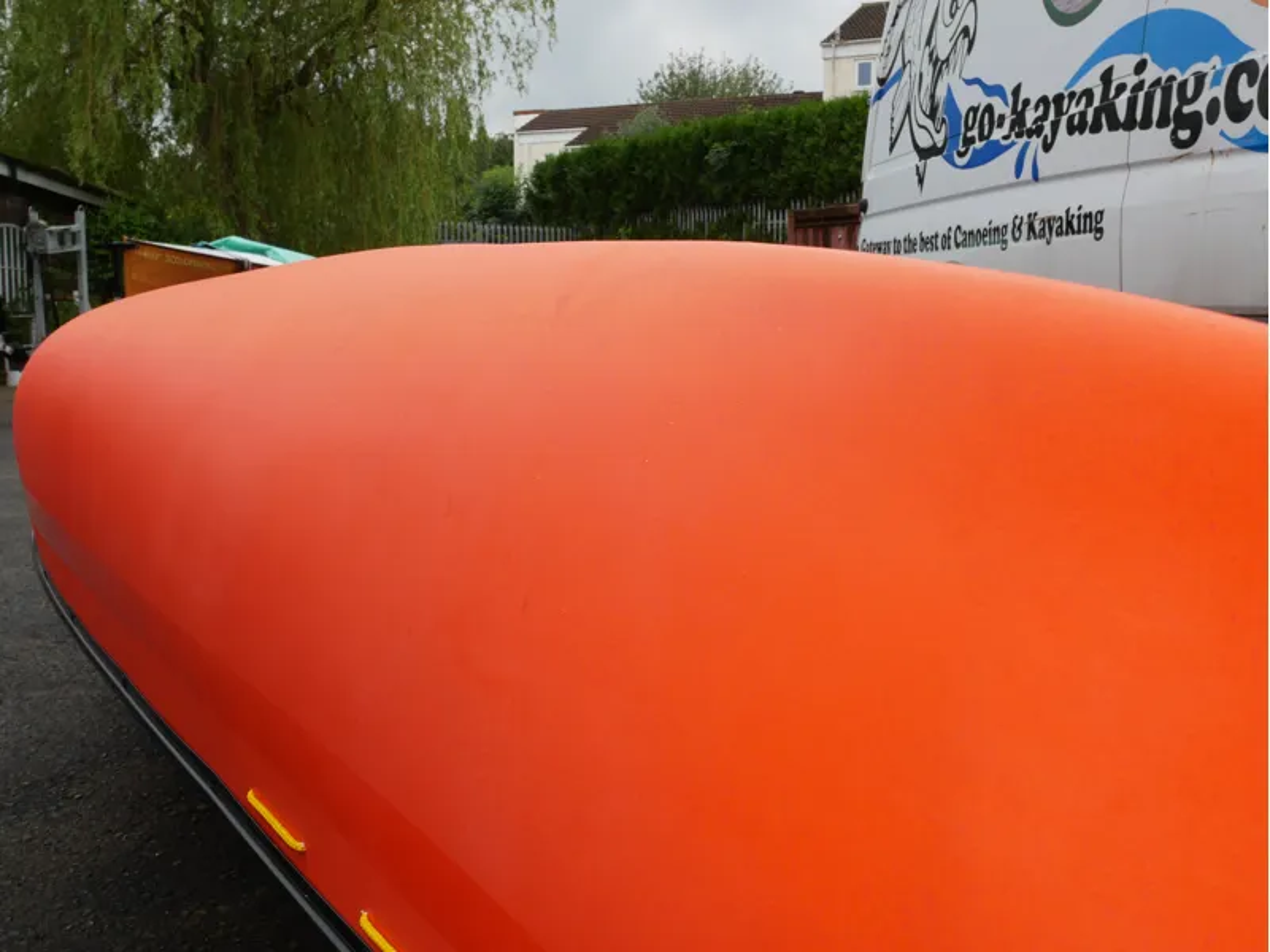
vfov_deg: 36.0
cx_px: 635
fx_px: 1468
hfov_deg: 46.8
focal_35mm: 40
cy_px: 476
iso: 200
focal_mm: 20
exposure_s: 1/125
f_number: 10
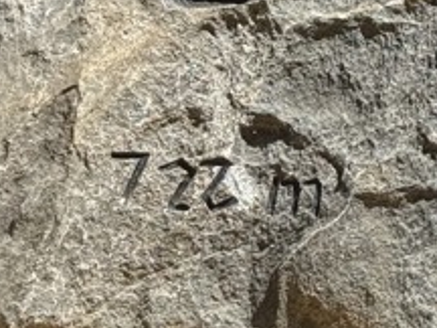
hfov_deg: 8.7
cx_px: 382
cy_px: -79
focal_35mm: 228
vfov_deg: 6.5
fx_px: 2878
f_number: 1.78
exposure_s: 1/3891
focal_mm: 6.76
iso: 80
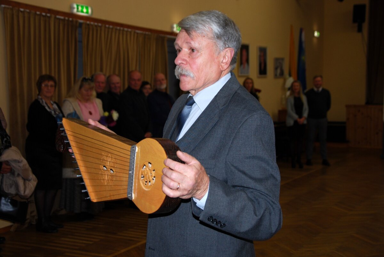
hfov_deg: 35.0
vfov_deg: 23.8
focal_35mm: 57
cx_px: 192
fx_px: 609
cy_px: 128
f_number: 4.5
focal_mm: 38
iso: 200
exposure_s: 1/60
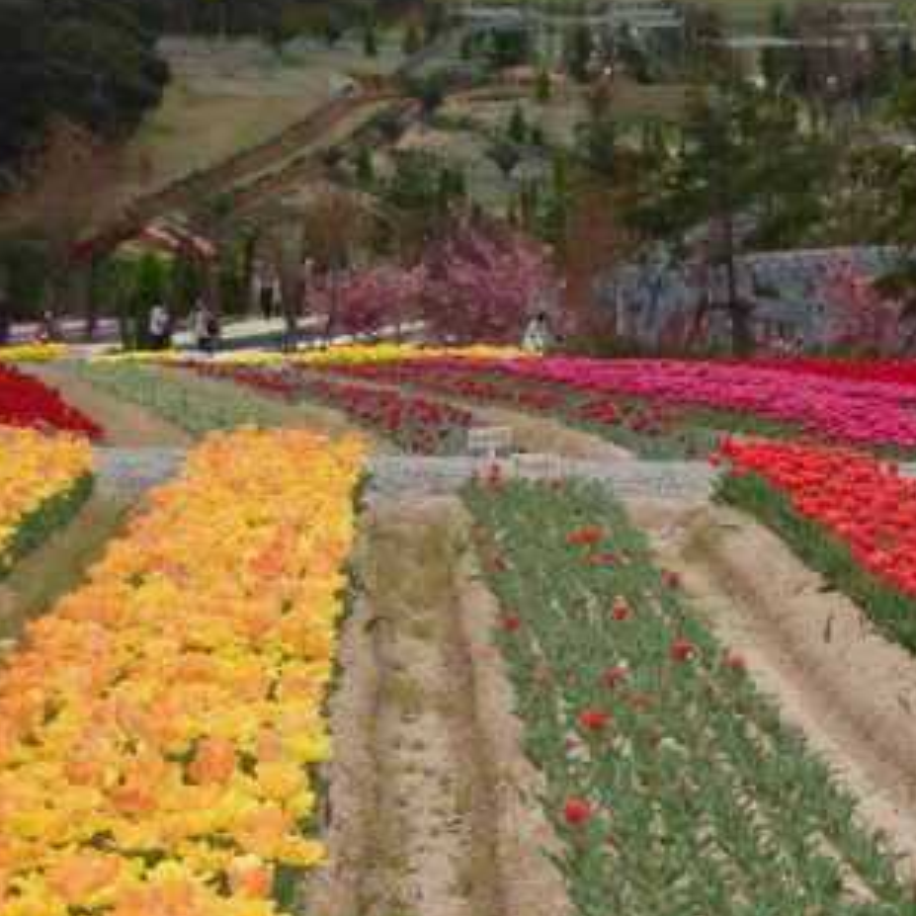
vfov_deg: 6.7
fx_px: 7724
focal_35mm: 258
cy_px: 1189
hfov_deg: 6.8
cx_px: 898
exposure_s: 1/500
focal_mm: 15.8
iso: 125
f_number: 4.8
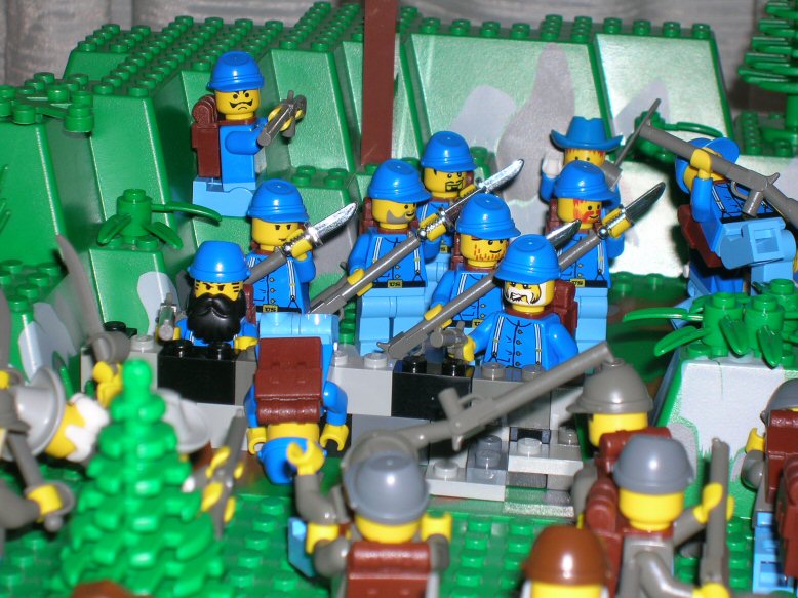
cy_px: 299
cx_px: 399
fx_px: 2351
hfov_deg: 19.3
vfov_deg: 14.5
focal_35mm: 102
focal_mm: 17.1
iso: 50
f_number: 4.9
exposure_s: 1/60.1
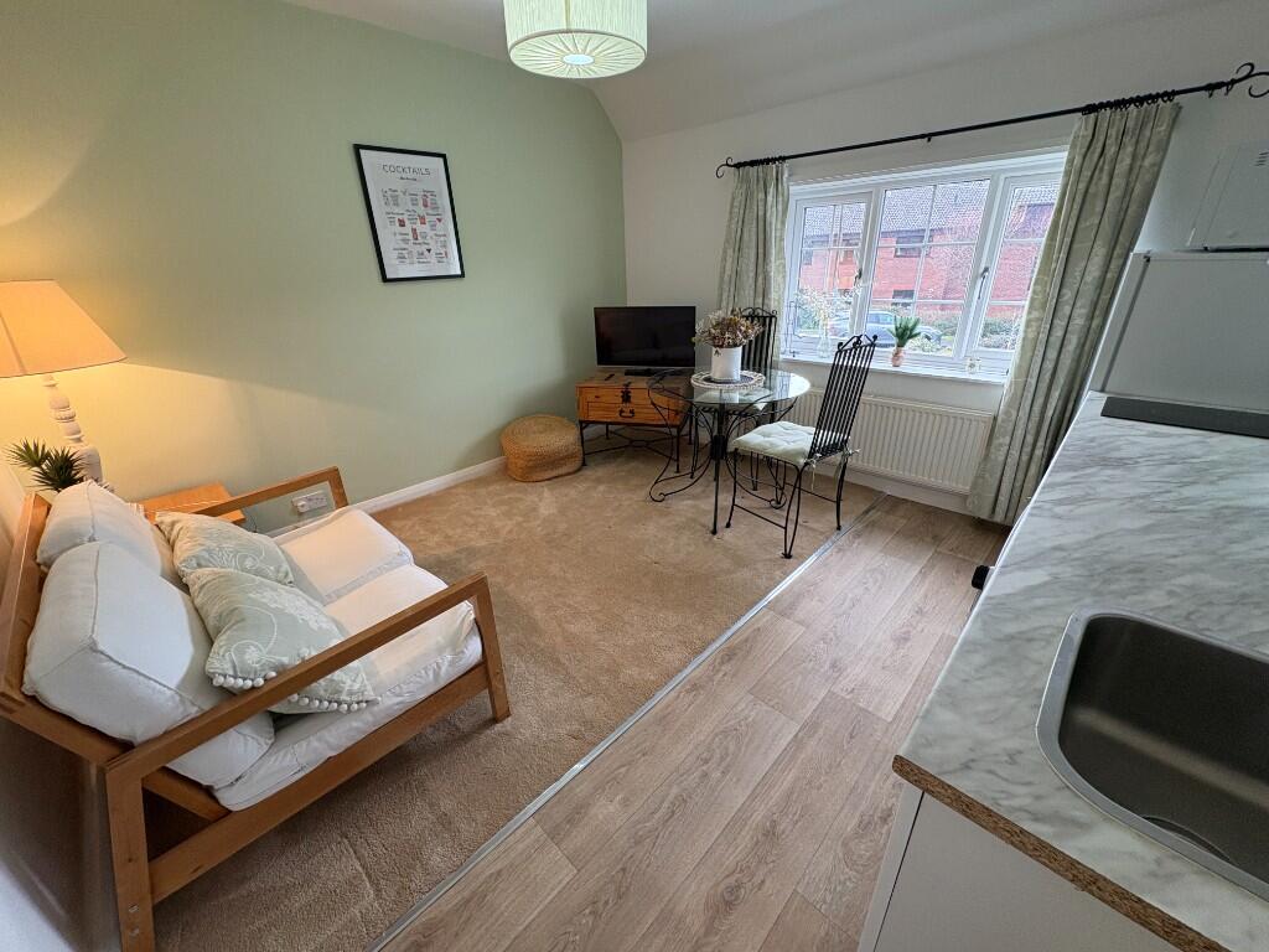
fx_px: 513
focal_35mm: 14
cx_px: 634
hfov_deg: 102.1
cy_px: 476
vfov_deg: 85.7
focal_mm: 2.22
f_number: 2.2
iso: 250
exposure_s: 1/100
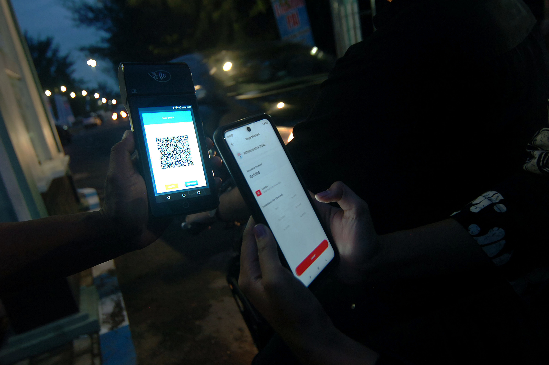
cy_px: 182
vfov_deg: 53.1
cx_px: 274
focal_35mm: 24
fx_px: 366
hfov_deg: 73.8
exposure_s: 1/15
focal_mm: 16
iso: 800
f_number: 4
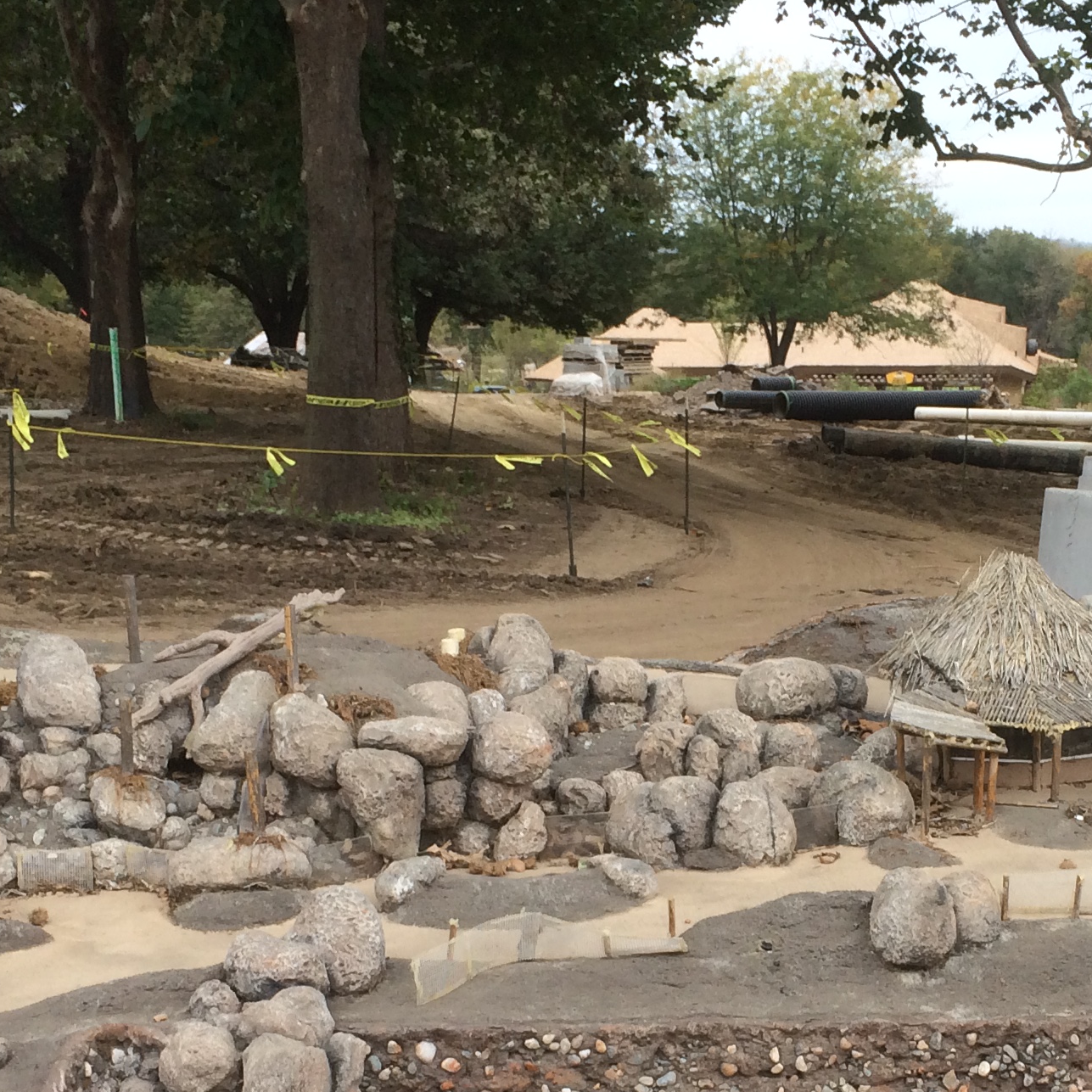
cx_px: 766
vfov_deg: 26.0
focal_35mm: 65
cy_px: 874
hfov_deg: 26.3
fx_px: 2320
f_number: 2.2
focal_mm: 4.15
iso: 32
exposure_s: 1/316
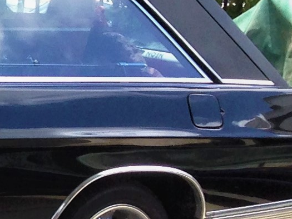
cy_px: 64
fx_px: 1662
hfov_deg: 9.0
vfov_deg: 7.5
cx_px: -436
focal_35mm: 197
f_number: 2.4
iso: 50
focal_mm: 4.12
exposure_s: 1/275
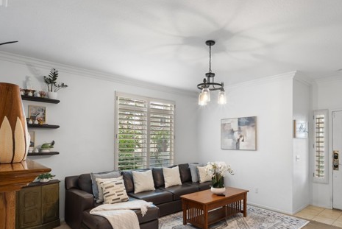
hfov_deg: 77.5
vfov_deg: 56.9
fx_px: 209
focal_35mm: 22
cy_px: 137
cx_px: 207
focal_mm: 16
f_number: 22
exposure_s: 15
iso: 64
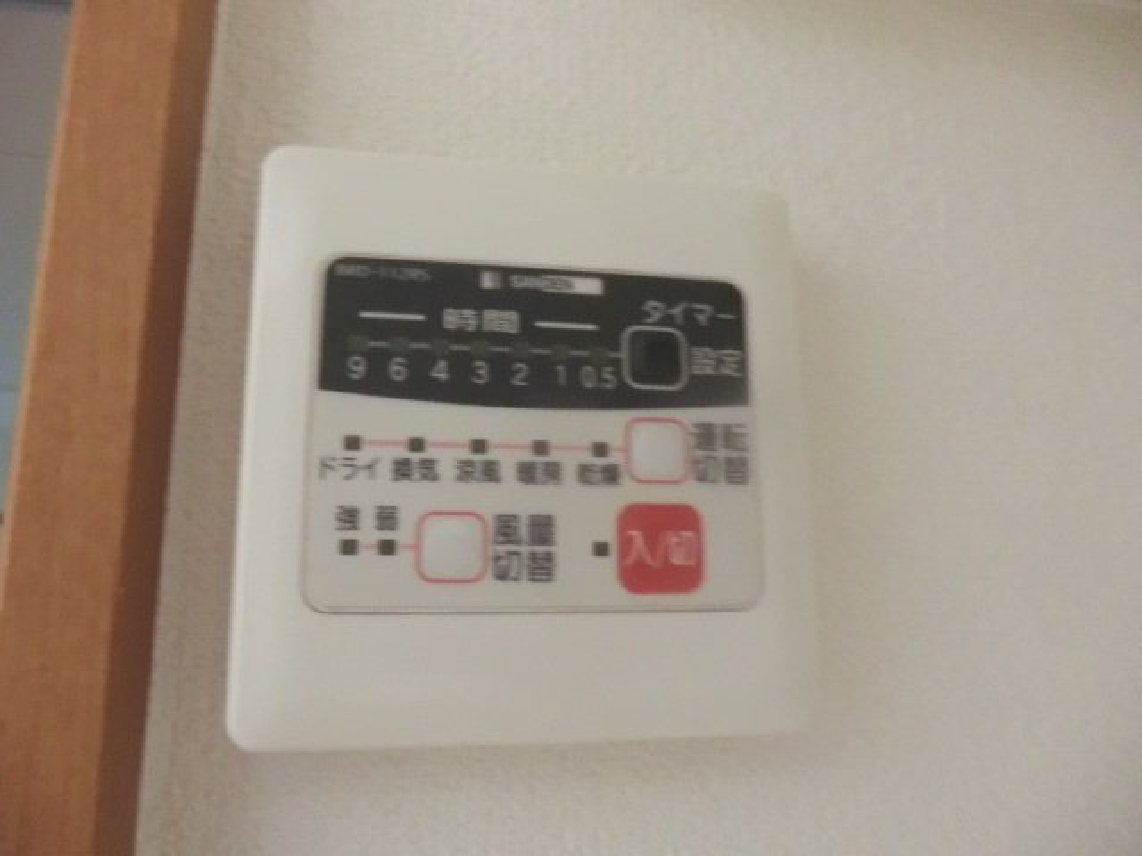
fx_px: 792
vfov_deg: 56.8
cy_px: 428
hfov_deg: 71.6
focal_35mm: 24
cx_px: 571
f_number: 3.2
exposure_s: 1/13
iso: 800
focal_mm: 4.3
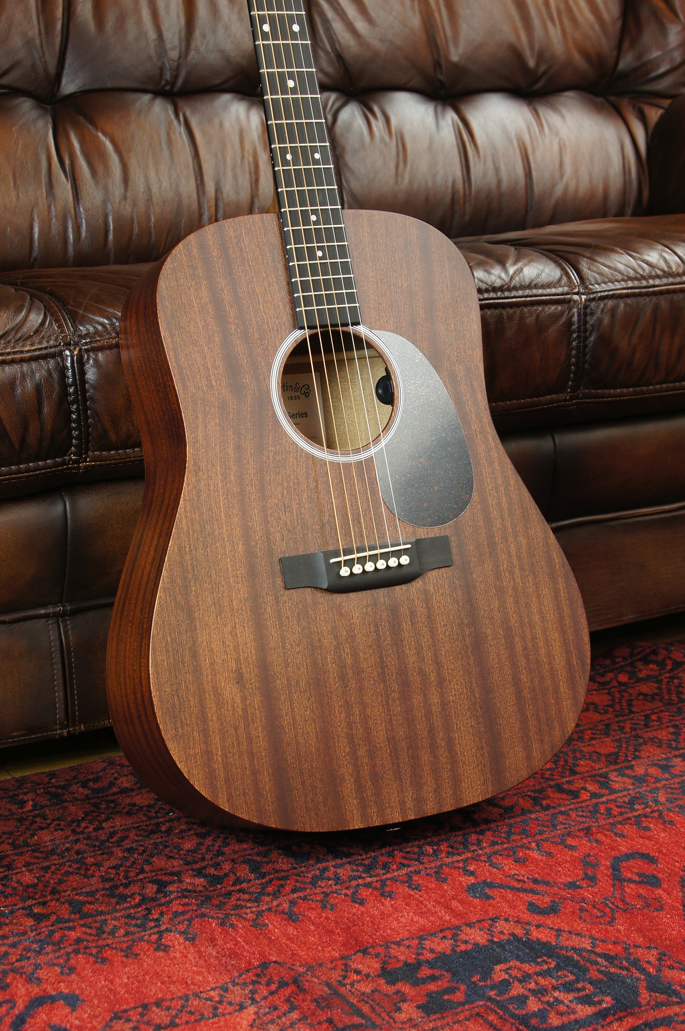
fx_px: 1717
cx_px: 342
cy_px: 516
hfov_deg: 22.6
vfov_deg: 33.4
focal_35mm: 60
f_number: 8
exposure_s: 1/10
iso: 400
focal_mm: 40
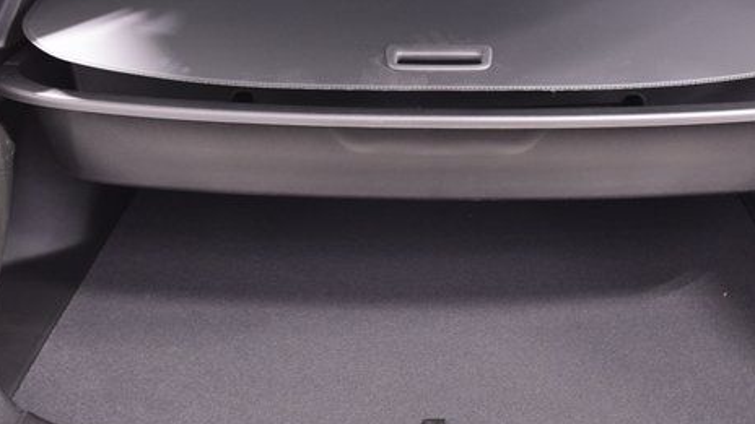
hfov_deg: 39.8
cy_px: 111
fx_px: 1041
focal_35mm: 52
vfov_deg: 22.9
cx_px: 433
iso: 1600
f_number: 2.8
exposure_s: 1/15
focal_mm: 24
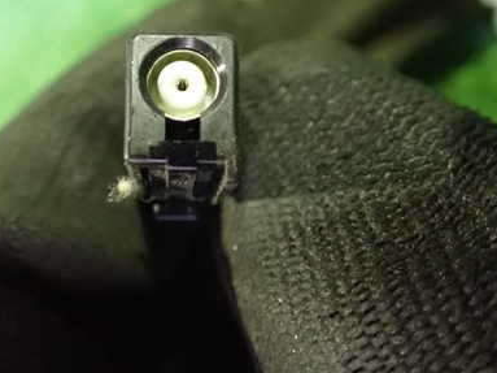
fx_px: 675
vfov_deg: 30.6
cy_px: 114
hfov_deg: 40.2
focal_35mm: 47
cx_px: 191
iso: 1600
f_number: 2.3
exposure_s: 1/30
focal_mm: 5.4
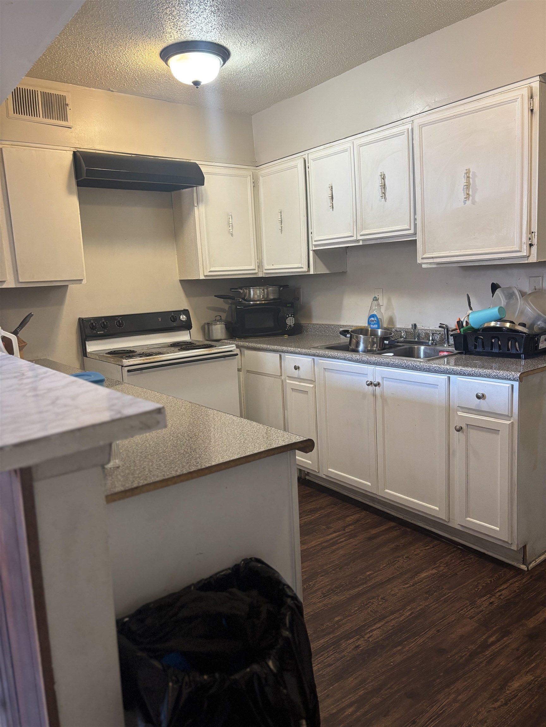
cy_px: 364
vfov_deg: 67.3
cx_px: 273
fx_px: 547
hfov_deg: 53.1
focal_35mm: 26
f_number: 1.6
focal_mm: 5.96
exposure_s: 1/60
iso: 160
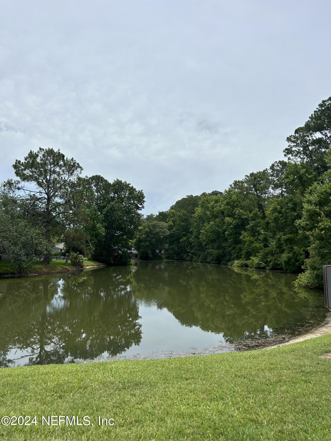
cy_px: 220
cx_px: 166
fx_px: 331
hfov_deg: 53.1
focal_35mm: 26
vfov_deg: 67.3
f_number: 1.5
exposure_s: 1/8000
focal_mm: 5.7
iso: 50
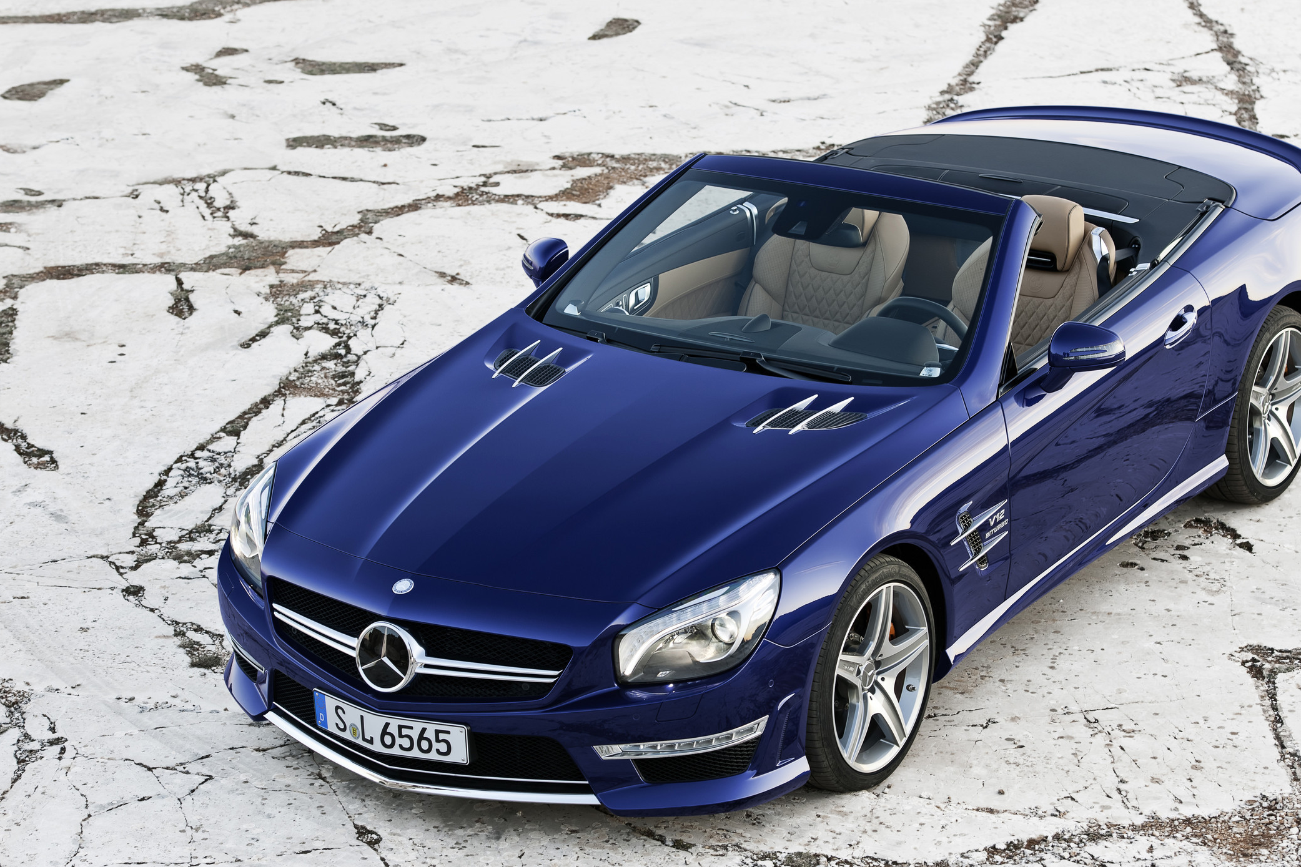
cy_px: 467
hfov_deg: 20.0
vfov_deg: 13.4
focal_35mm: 102
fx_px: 3686
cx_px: 712
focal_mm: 85
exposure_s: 1/40
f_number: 4
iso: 100
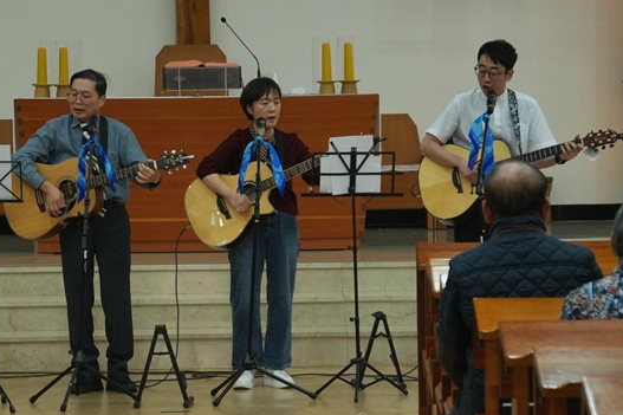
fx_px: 3010
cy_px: 216
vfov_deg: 7.9
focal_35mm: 174
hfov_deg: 11.8
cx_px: 196
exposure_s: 1/100
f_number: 5.6
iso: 1600
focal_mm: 80
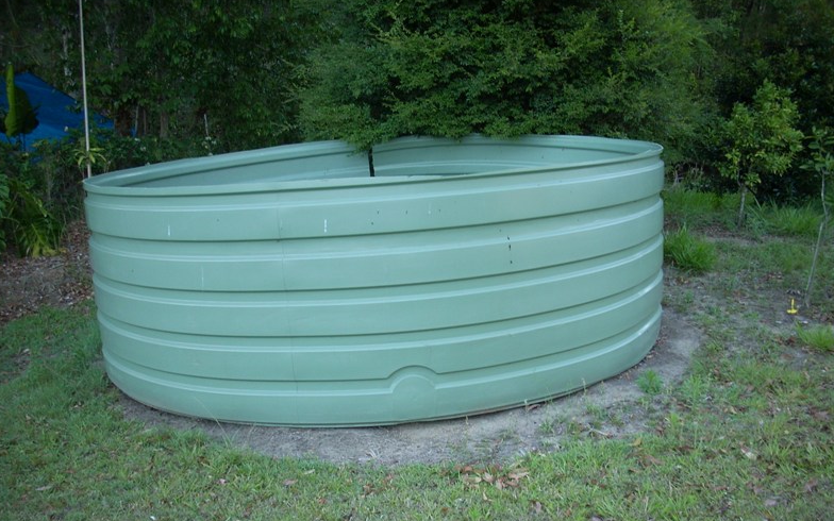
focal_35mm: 40
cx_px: 417
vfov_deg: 31.9
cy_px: 299
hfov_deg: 49.3
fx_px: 909
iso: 64
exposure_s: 1/34.1
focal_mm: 6.2
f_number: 2.8
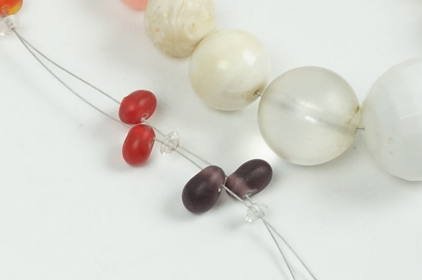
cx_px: -264
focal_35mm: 183
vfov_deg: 7.3
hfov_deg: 10.7
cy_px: 485
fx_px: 2144
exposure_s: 1/60
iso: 1250
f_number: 10
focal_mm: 29
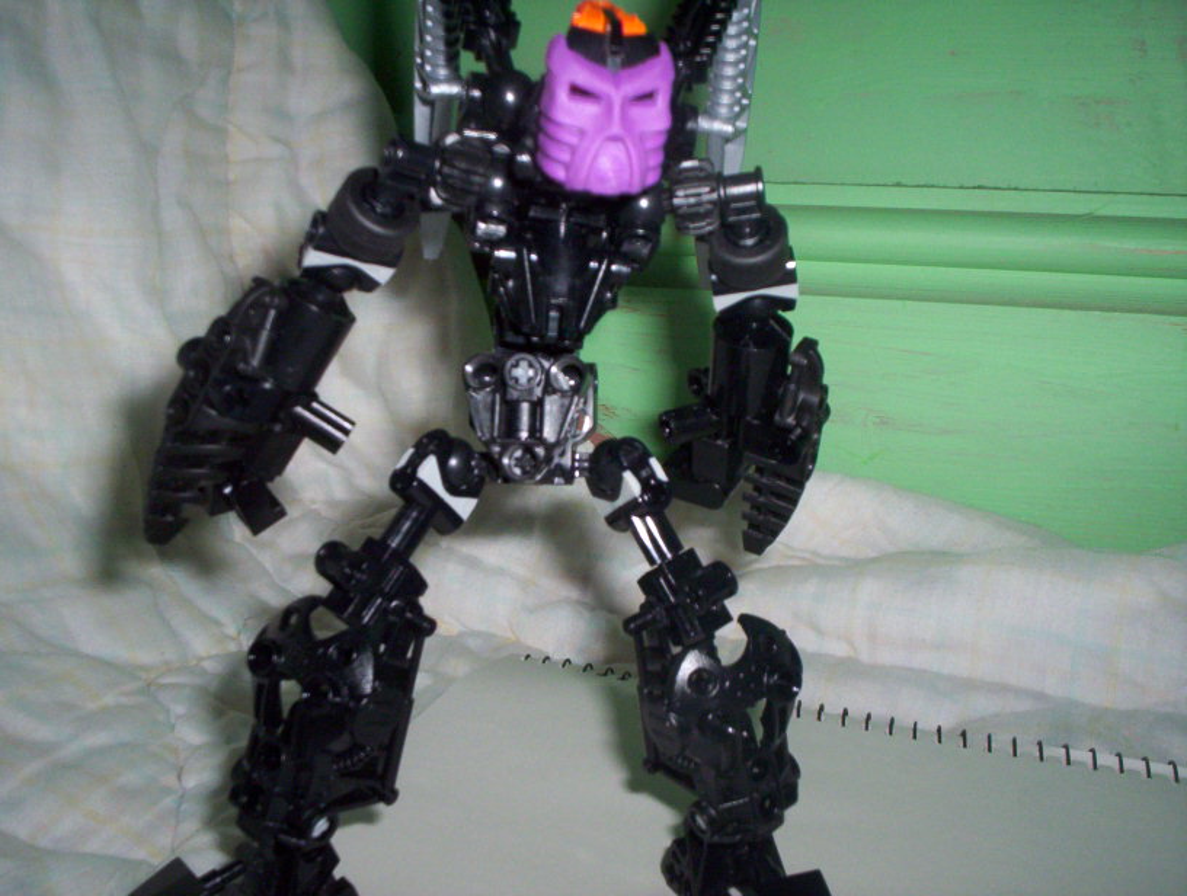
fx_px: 1306
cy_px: 448
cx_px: 594
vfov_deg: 37.9
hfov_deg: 48.9
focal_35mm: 38
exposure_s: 1/60
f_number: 4.5
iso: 140
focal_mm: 4.99
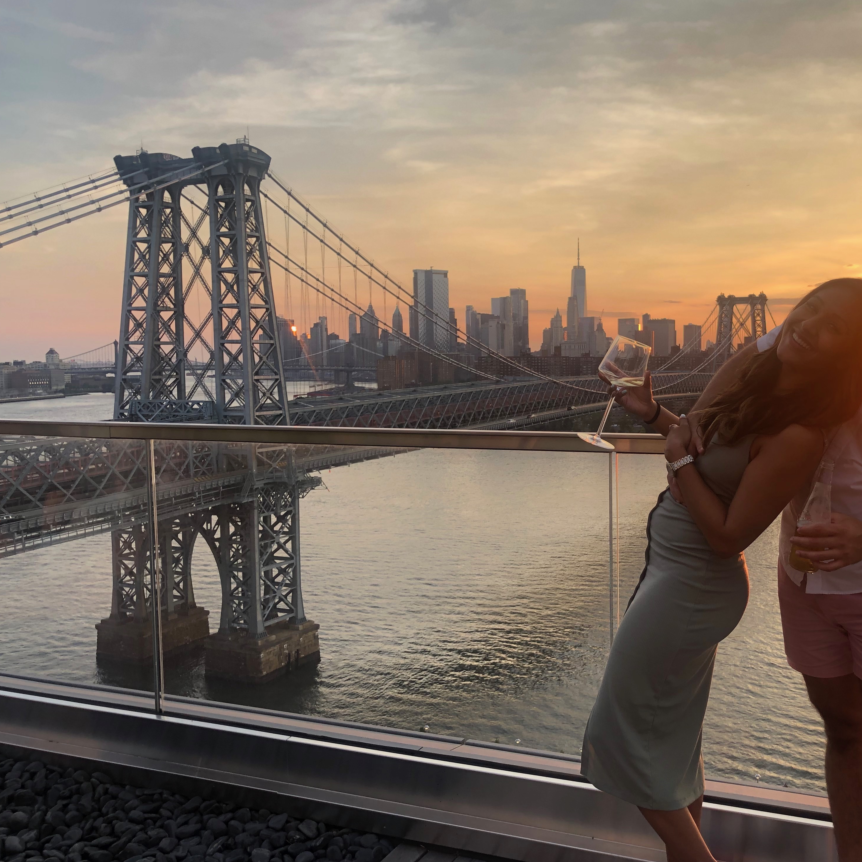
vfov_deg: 48.5
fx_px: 958
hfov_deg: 47.8
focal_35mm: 34
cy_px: 433
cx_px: 565
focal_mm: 4
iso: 25
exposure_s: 1/120
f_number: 1.8
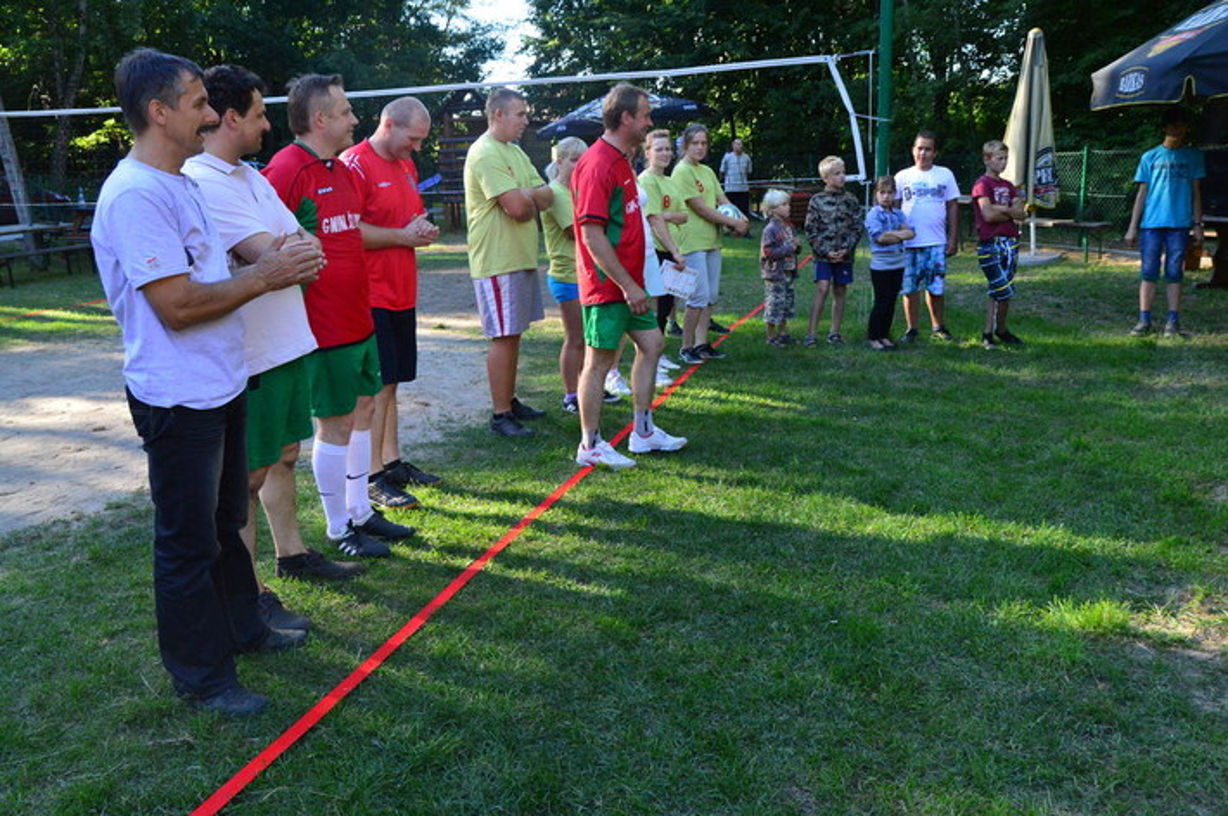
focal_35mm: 28
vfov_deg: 45.6
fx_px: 971
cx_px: 614
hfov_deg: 64.6
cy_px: 408
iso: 1600
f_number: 6.3
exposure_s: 1/640
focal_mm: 19
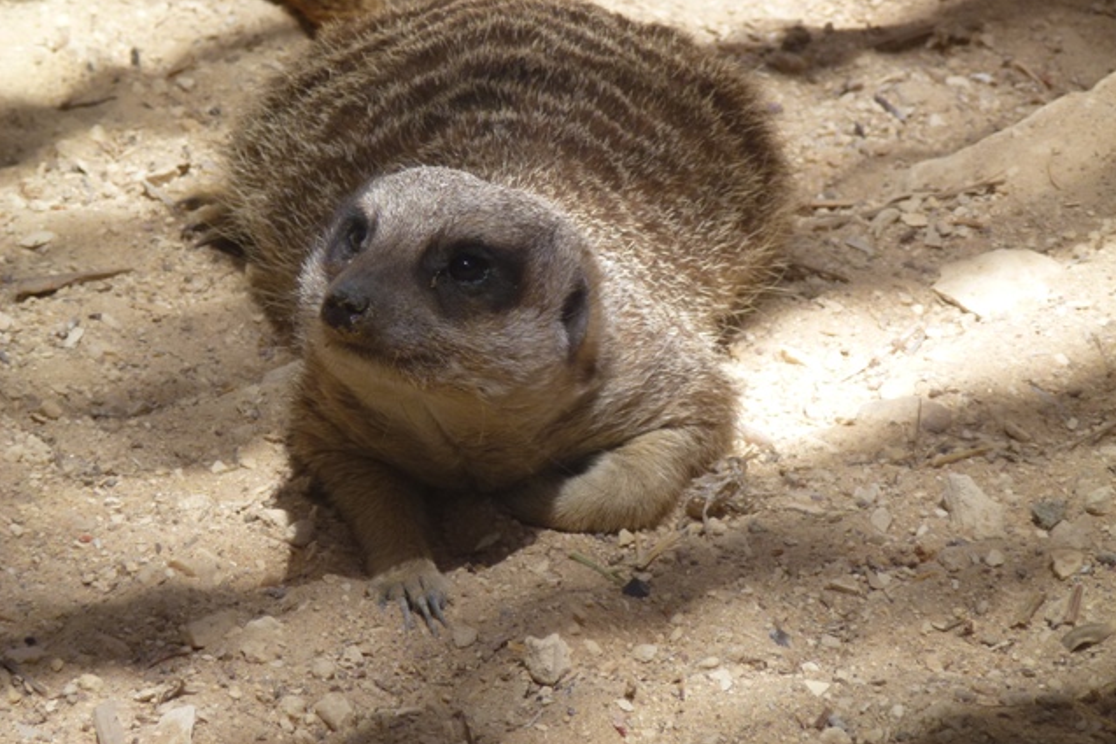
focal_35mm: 401
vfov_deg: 3.4
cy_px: 336
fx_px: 12433
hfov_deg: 5.1
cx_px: 559
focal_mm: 68.8
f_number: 5.9
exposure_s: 1/125
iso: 125
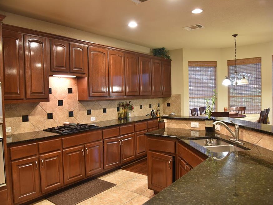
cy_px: 104
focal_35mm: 27
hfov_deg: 65.3
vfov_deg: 51.3
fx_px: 213
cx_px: 135
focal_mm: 24
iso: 1600
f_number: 4.5
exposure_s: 1/20
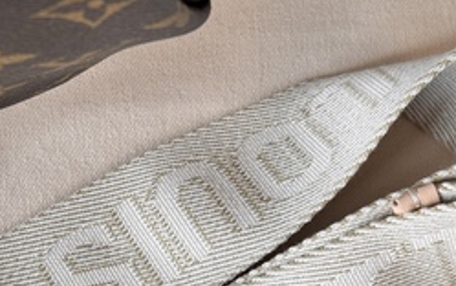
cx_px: 117
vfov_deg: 12.6
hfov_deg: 20.0
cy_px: 280
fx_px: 1281
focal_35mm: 103
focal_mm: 6.76
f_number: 1.78
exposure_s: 1/100
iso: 50
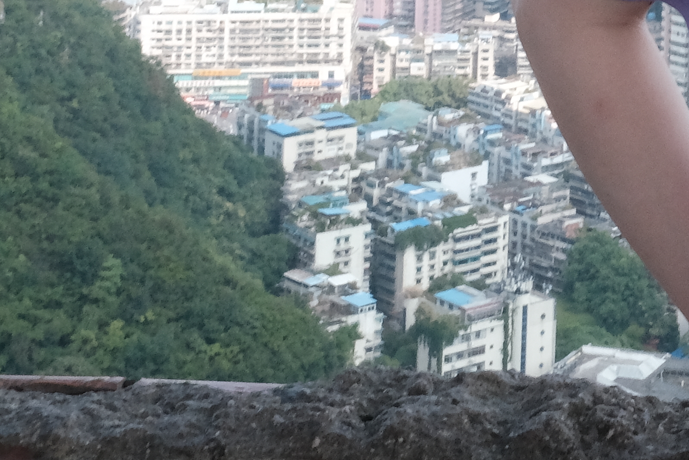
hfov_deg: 16.2
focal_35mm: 113
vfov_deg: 11.3
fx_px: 2163
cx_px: 1094
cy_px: -344
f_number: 22
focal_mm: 19.6
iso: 1250
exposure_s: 1/60
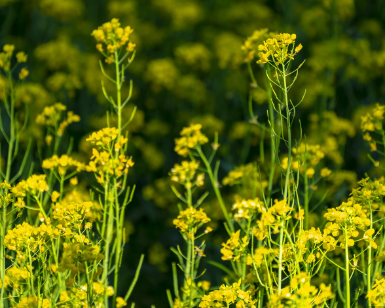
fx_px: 5586
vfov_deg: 3.2
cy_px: 102
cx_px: 185
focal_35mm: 490
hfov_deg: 3.9
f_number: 5.6
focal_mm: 300
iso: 100
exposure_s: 1/250
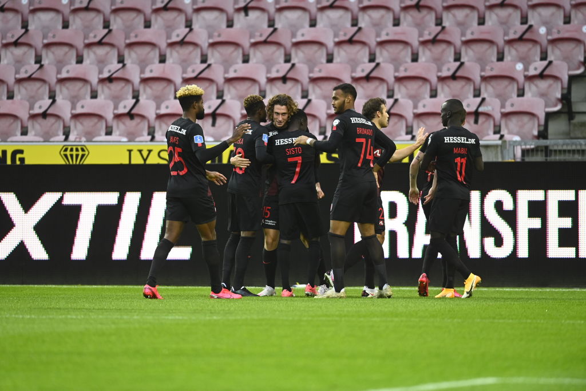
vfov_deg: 3.4
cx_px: 293
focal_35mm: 400
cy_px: 196
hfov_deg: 5.2
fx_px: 6512
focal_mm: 400
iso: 1600
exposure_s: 1/2000
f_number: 2.8
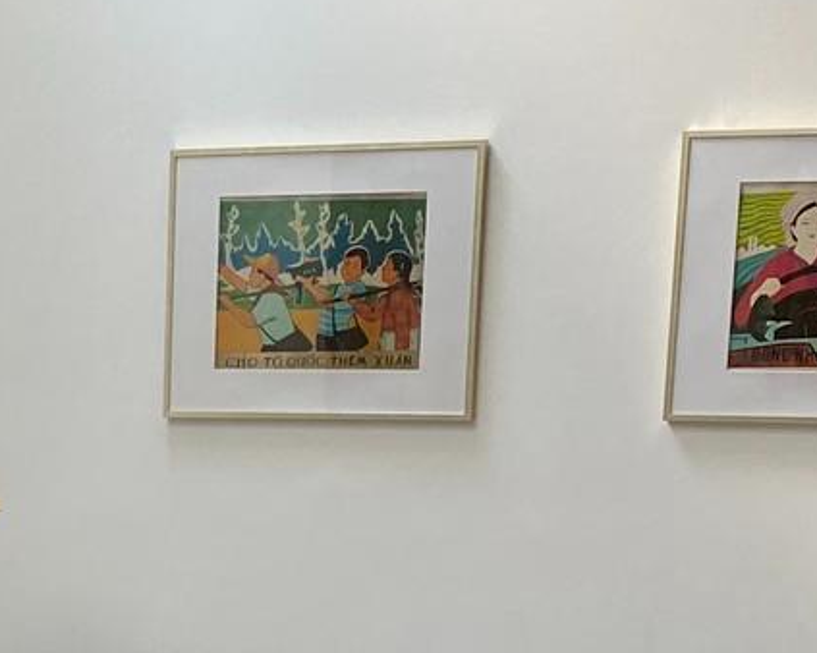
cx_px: -191
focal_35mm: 123
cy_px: 1055
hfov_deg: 15.1
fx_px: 2973
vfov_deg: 11.8
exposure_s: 1/121
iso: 125
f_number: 1.8
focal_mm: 4.25
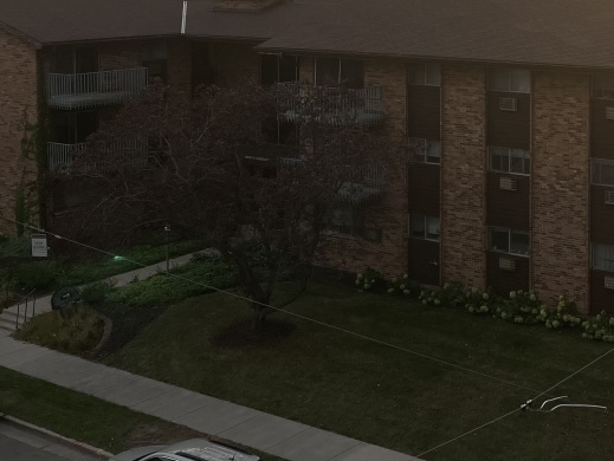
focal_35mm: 69
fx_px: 1225
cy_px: 47
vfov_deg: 20.9
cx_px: 484
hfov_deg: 27.6
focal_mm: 3.99
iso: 32
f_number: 1.8
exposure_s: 1/771
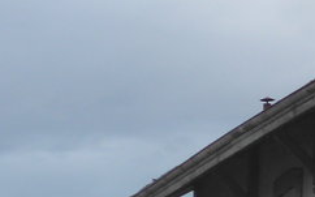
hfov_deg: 8.1
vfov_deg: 5.4
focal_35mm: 242
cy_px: 210
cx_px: 687
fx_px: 2077
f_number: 3
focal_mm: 9.5
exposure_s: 1/60
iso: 100
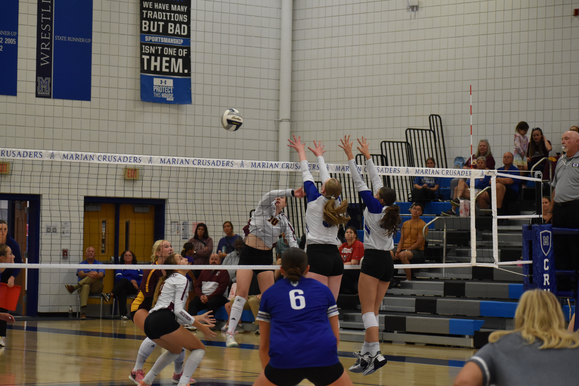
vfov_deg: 10.6
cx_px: 290
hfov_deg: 15.9
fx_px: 2075
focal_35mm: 129
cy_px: 193
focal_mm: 86
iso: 2000
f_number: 4.8
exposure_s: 1/250
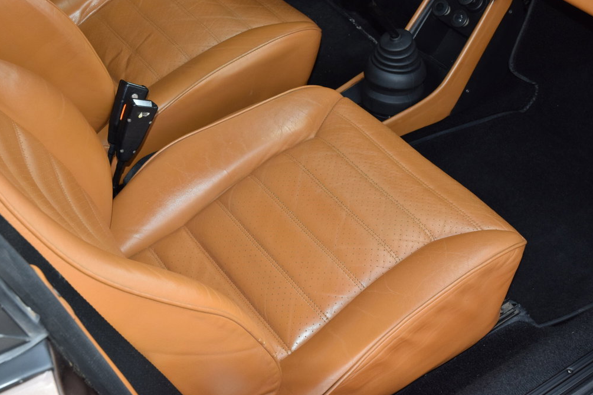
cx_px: 299
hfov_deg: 37.2
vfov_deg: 25.3
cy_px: 199
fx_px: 881
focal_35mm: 54
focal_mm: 35
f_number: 16
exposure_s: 1/160
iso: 640
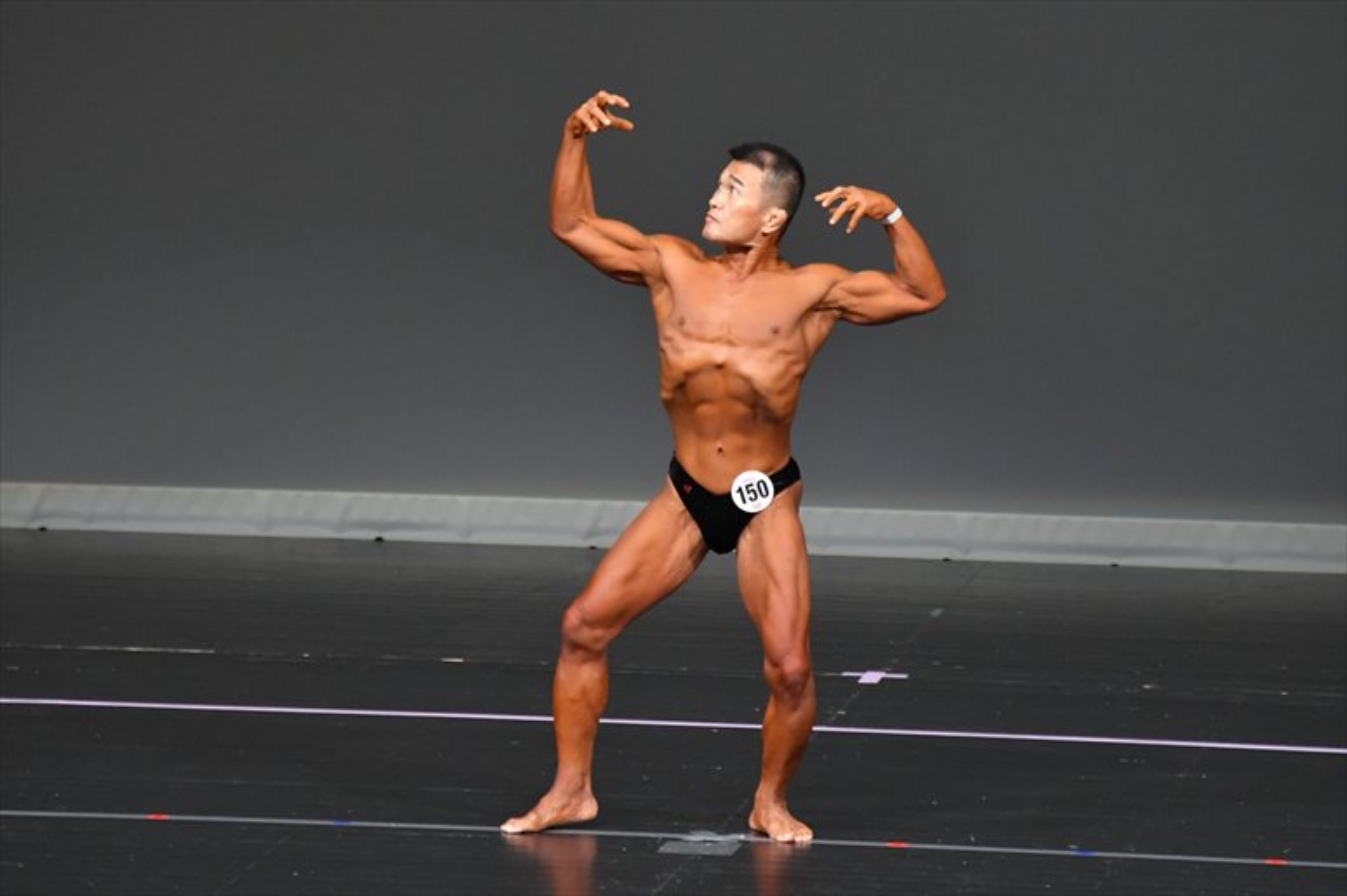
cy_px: 448
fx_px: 11781
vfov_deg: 4.4
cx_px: 674
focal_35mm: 315
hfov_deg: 6.5
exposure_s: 1/400
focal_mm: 210
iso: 4000
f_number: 5.6
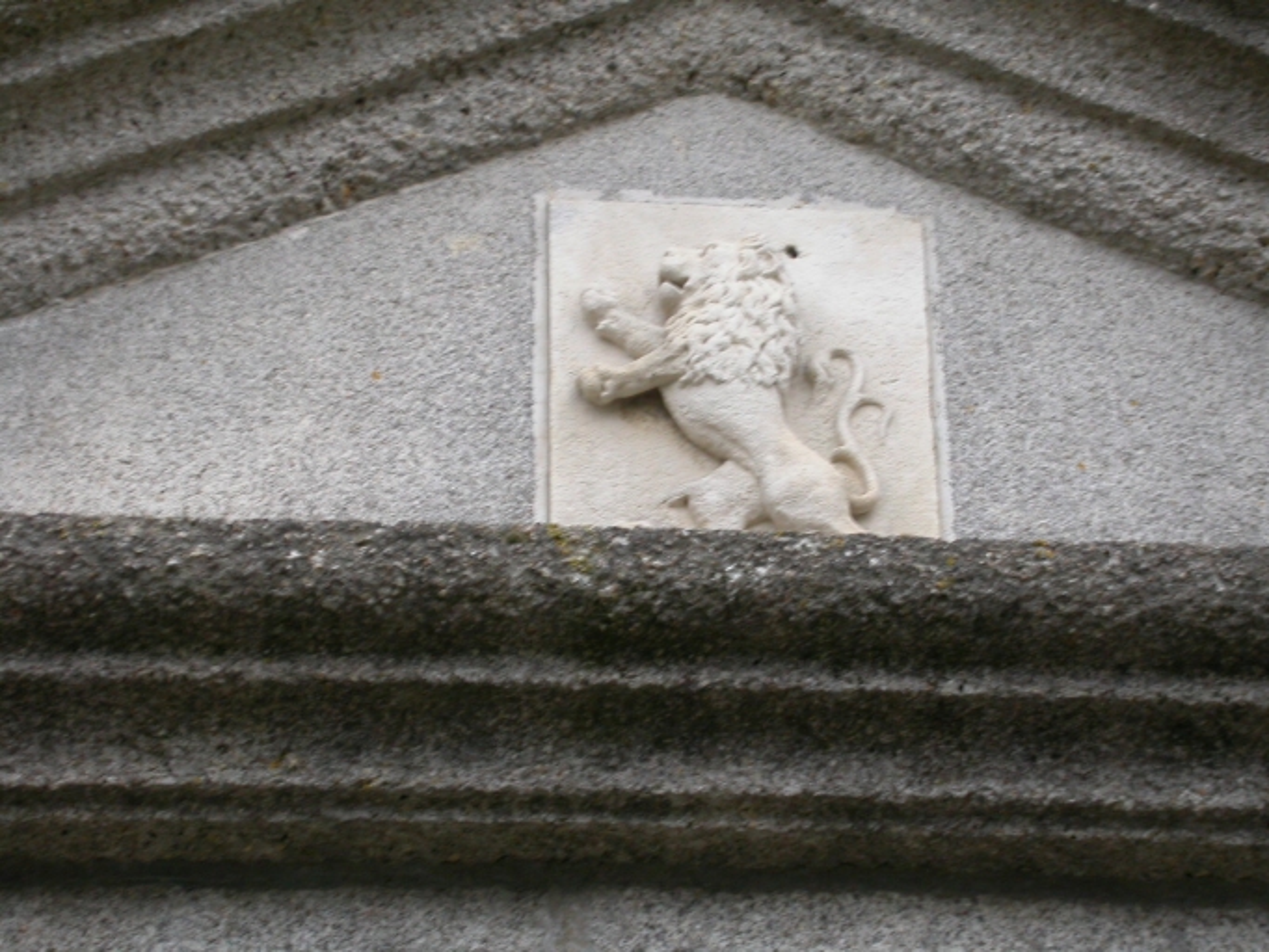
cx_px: 634
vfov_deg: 9.6
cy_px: 476
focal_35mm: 154
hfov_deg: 12.8
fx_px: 5648
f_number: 5.1
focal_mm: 32
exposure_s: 1/70.9
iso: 100
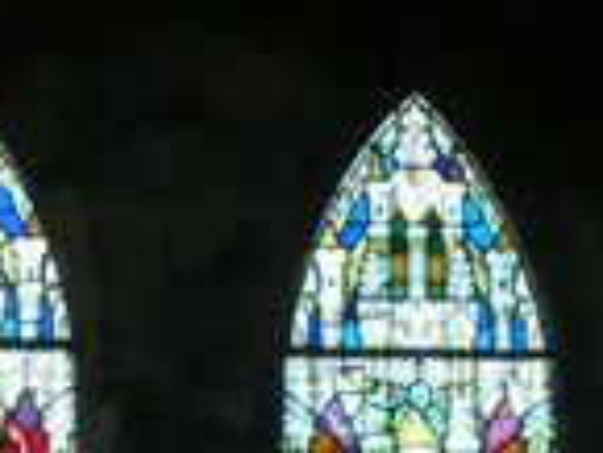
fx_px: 5875
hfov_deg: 5.9
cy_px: 569
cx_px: 37
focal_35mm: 337
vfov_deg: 4.4
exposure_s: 1/155
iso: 200
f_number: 4
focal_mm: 10.1
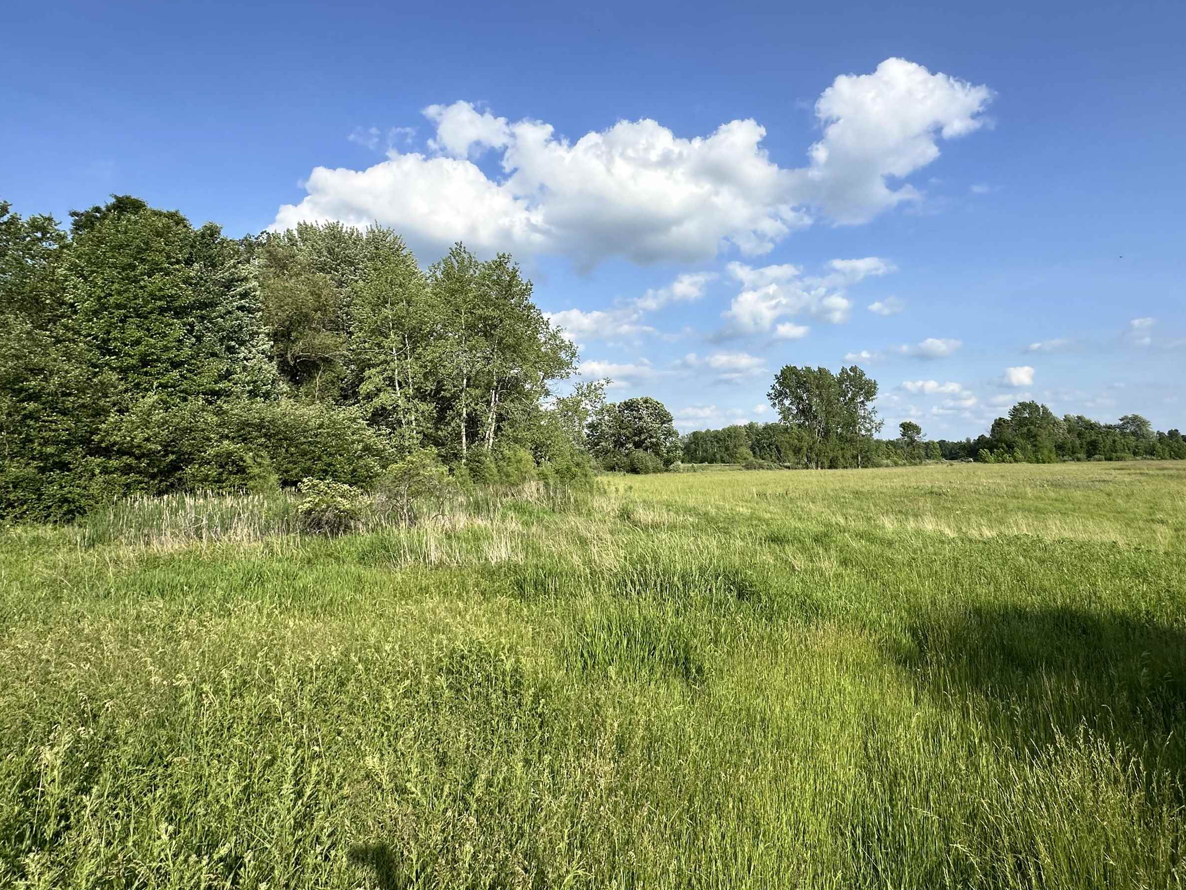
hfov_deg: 87.4
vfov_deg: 71.1
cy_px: 369
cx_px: 657
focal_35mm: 18
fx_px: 617
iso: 50
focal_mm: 2.22
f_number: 2.2
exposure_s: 1/2747
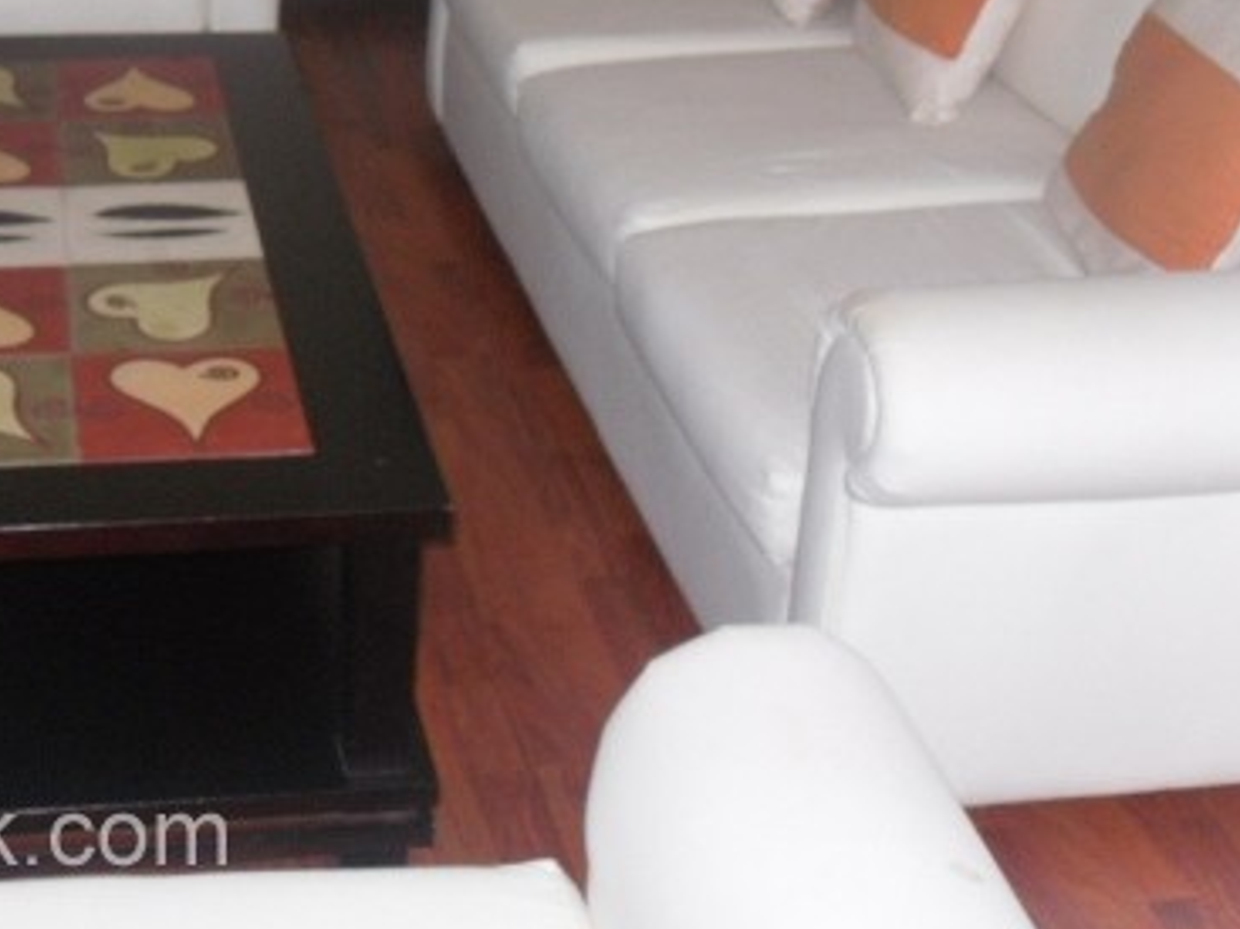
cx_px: 301
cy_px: 230
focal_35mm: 61
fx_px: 2184
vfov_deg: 23.8
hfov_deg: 31.1
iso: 200
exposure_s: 1/45
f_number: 3.5
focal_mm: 6.3
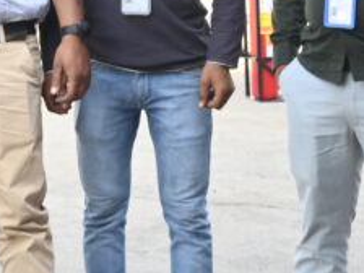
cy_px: -69
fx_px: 1525
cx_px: -224
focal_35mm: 145
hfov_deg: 12.7
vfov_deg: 10.1
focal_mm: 33
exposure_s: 1/100
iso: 320
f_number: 9
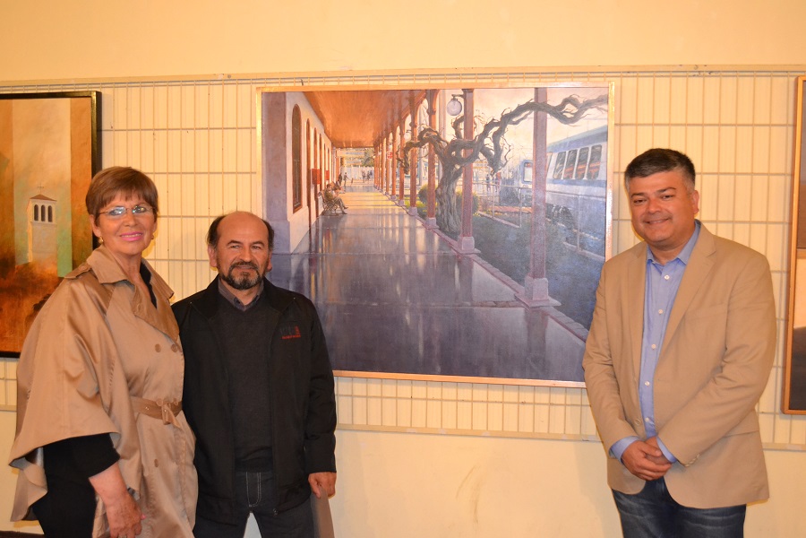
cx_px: 403
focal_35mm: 36
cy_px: 269
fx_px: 806
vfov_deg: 36.9
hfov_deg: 53.1
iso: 2800
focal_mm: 24
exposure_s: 1/60
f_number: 4
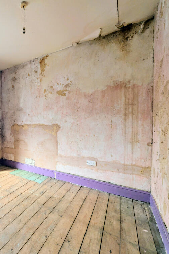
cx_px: 19
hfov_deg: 60.3
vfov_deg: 93.3
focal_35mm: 17
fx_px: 120
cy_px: 128
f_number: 1.95
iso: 122
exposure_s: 1/164
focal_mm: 2.23
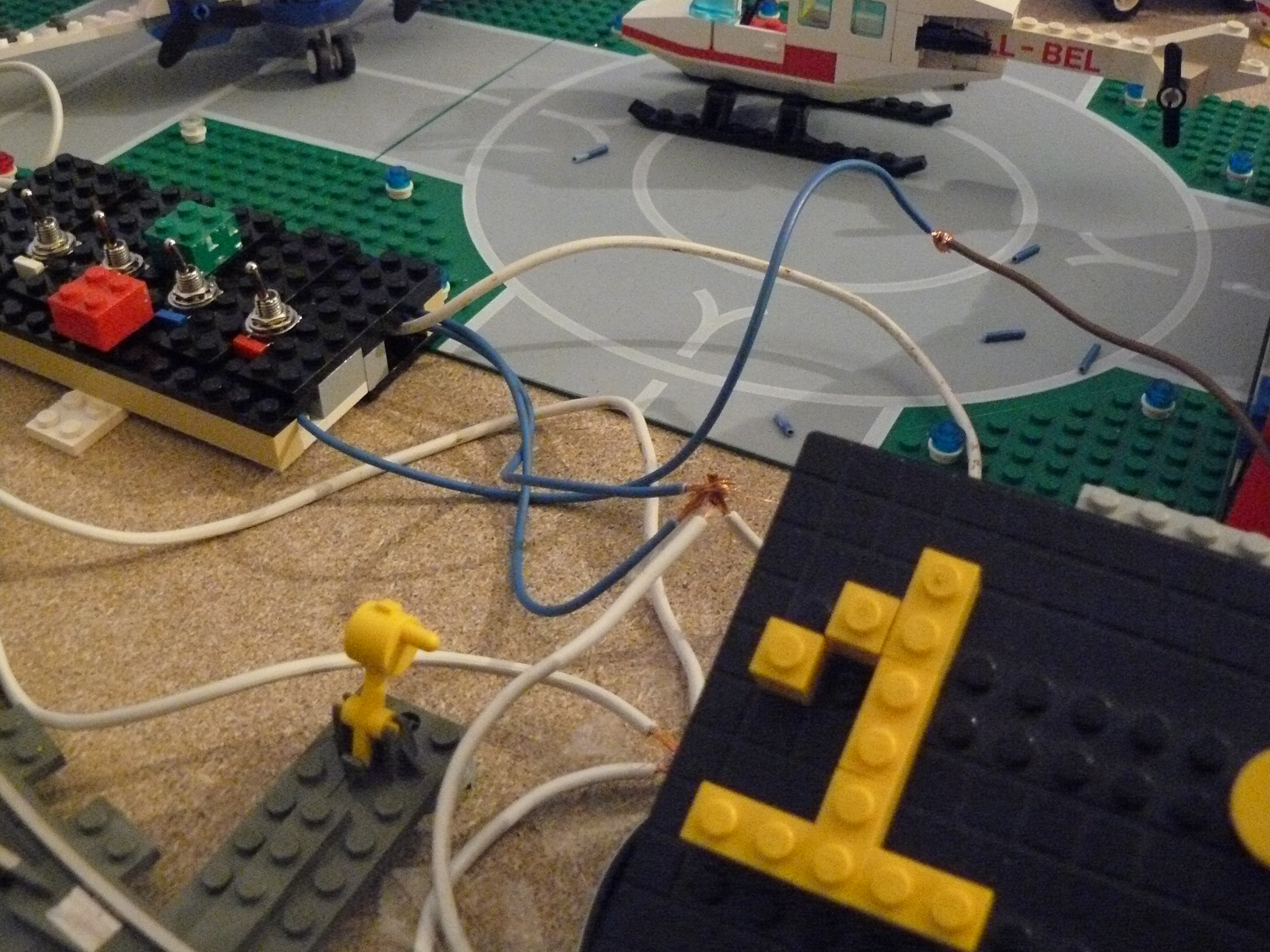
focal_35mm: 36
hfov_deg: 51.4
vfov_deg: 39.7
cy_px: 476
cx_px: 635
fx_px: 1321
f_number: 2.8
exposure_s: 1/8
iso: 800
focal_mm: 6
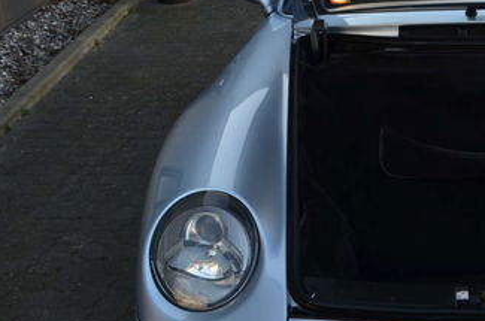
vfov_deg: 19.1
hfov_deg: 26.8
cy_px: 158
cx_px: 498
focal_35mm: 71
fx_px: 954
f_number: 10
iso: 280
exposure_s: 1/60
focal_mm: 20
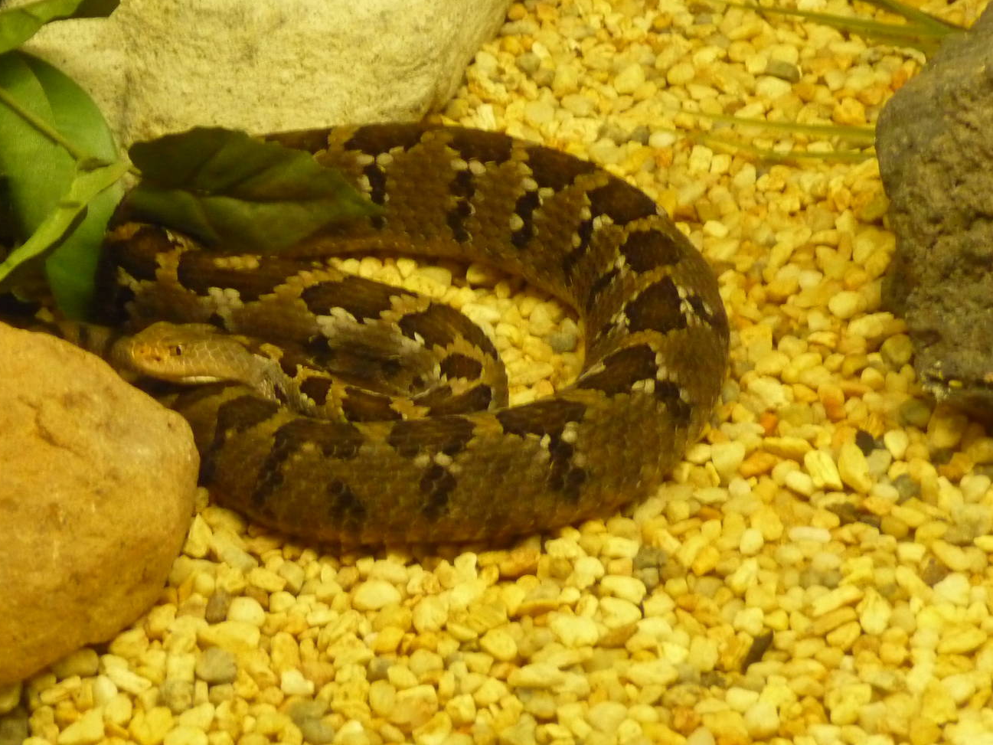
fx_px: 2725
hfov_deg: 20.6
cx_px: 393
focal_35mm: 95
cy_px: 310
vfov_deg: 15.6
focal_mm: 13.1
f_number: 4.6
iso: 800
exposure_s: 1/30
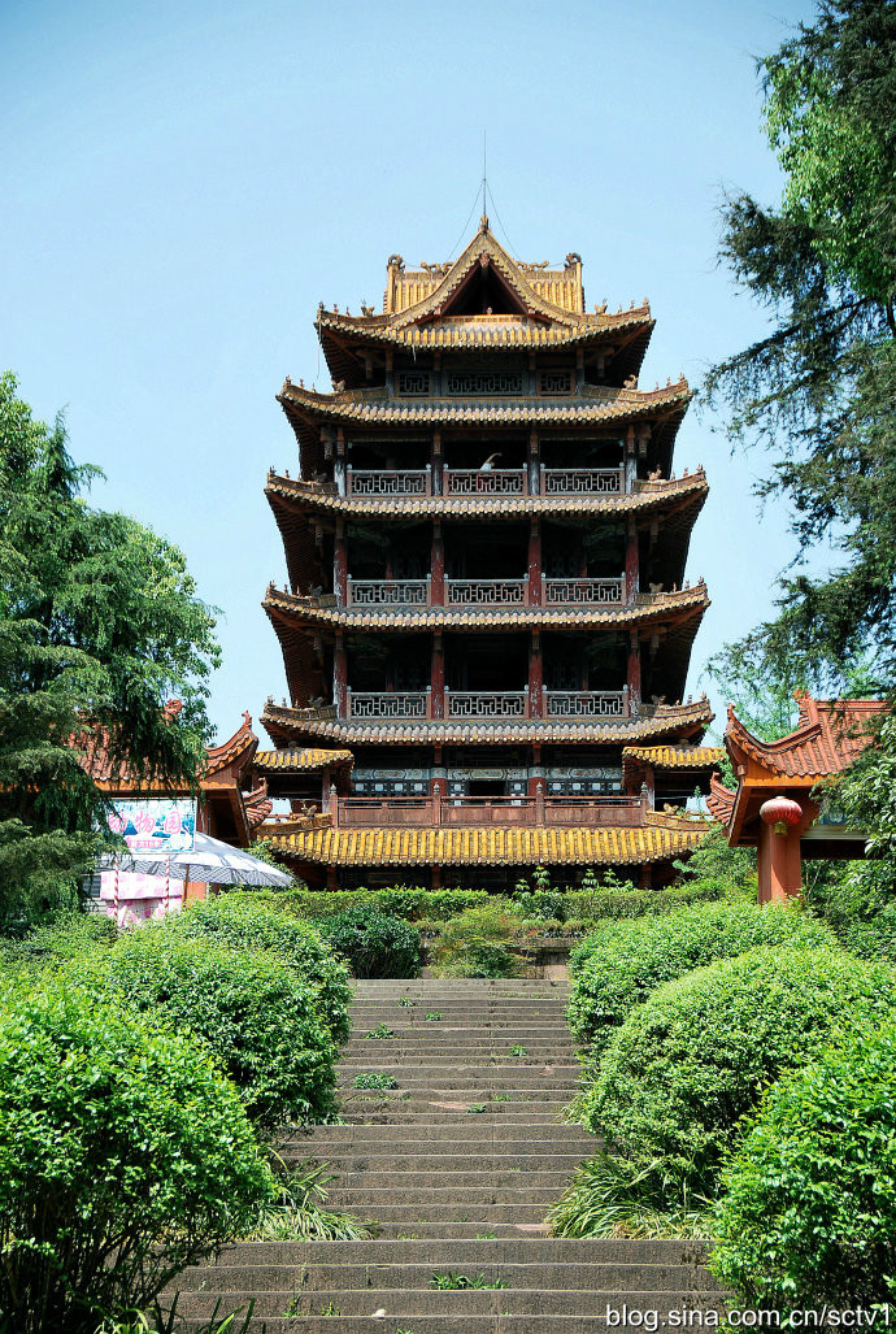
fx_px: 3453
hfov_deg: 14.8
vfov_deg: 21.9
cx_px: 448
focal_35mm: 93
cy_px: 667
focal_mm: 62
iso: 200
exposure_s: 1/500
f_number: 5.3
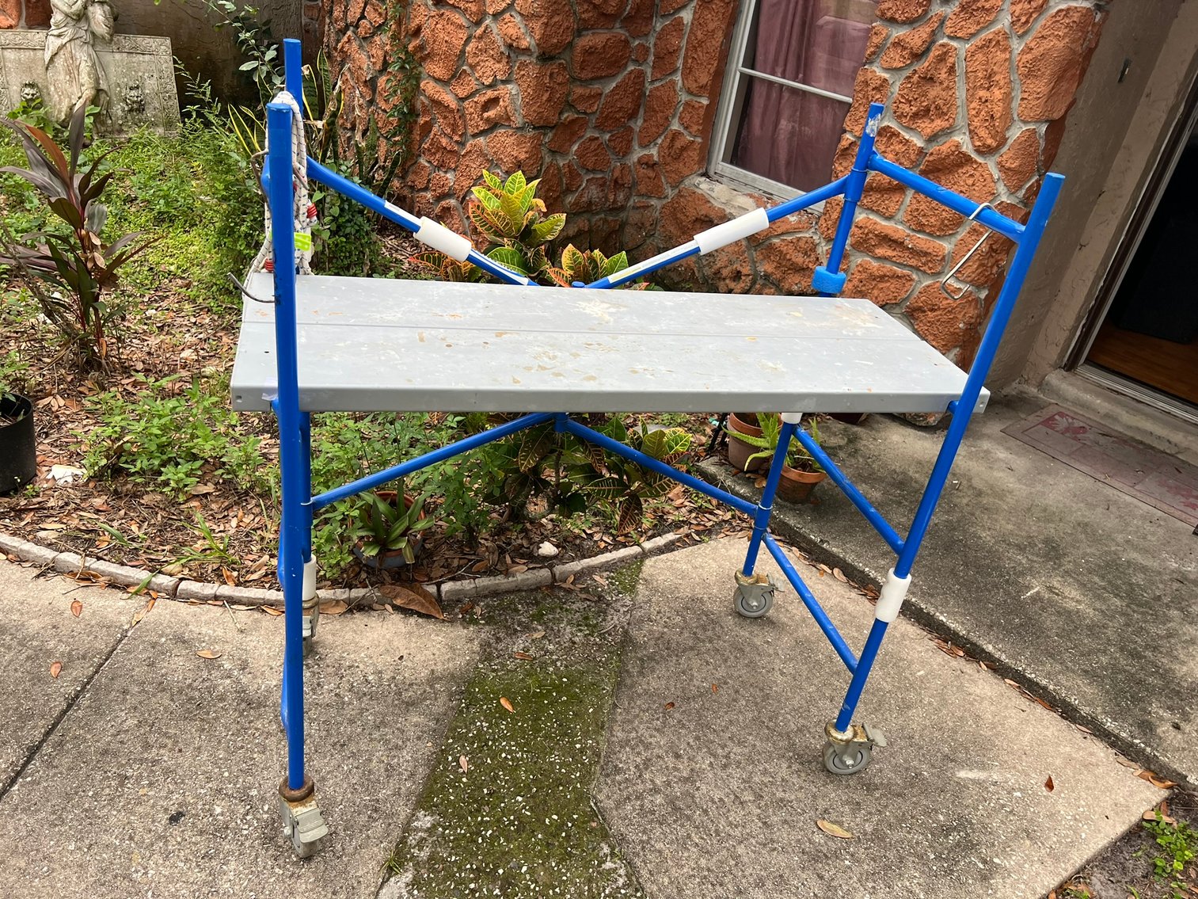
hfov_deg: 67.3
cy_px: 450
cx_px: 599
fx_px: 900
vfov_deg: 53.1
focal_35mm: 26
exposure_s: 1/121
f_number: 1.5
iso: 40
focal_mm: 5.7
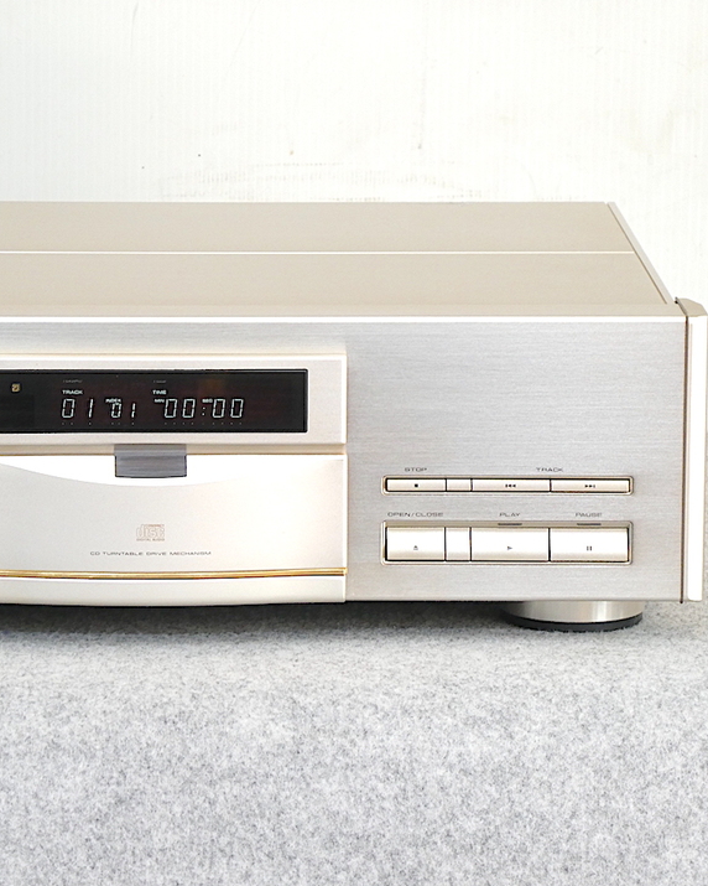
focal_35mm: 198
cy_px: 444
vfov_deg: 9.8
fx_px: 5186
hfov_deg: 7.8
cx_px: 167
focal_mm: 27.1
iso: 200
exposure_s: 1/15
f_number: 5.4
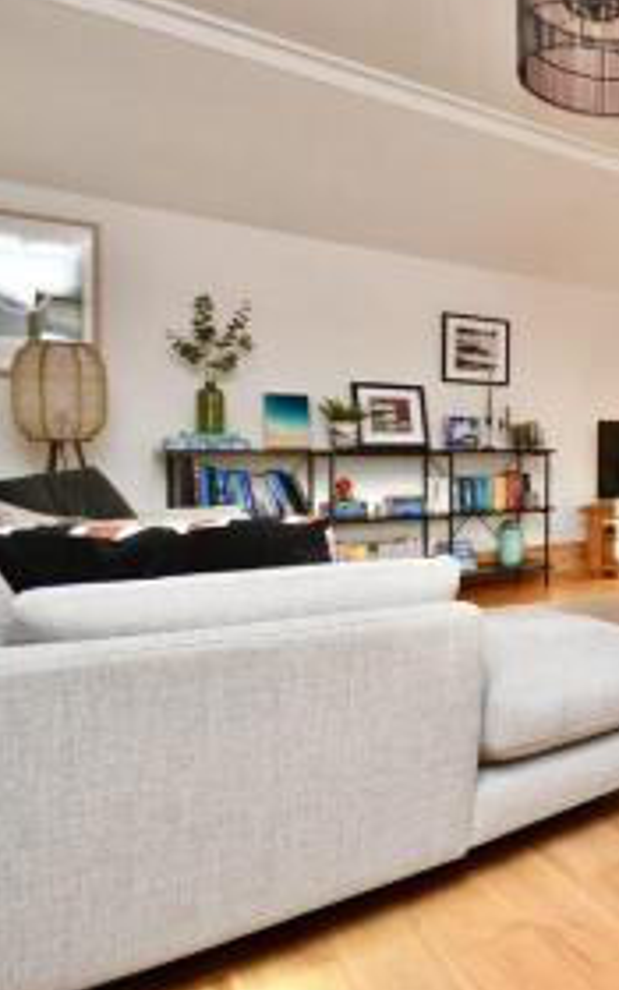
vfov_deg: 70.2
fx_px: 702
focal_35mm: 26
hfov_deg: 33.9
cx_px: 810
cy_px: 447
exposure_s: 1/80
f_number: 4.5
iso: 200
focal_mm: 10
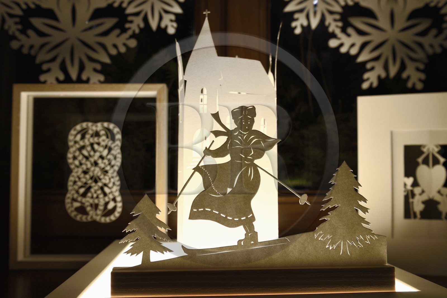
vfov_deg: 41.1
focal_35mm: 32
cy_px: 149
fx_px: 397
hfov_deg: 58.7
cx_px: 224
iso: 1600
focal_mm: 32
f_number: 7.1
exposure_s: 1/200
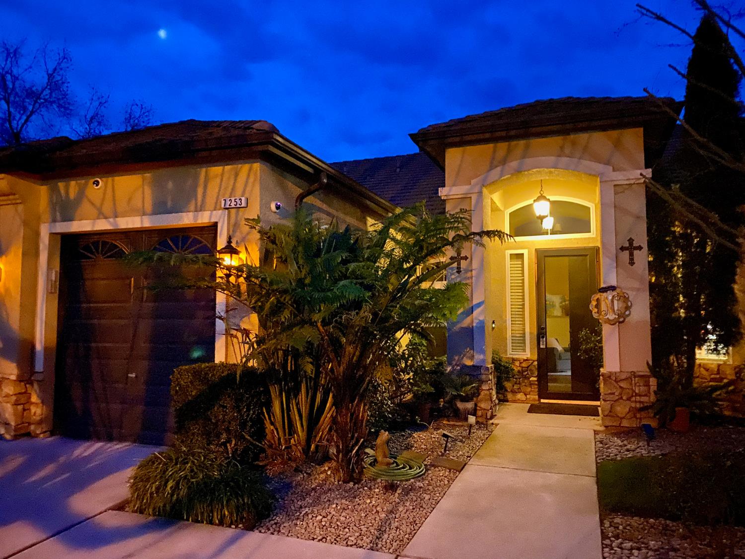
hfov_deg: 67.3
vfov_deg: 53.1
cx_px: 372
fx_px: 560
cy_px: 280
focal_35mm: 26
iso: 800
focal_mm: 4.25
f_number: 1.8
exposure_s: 1/4
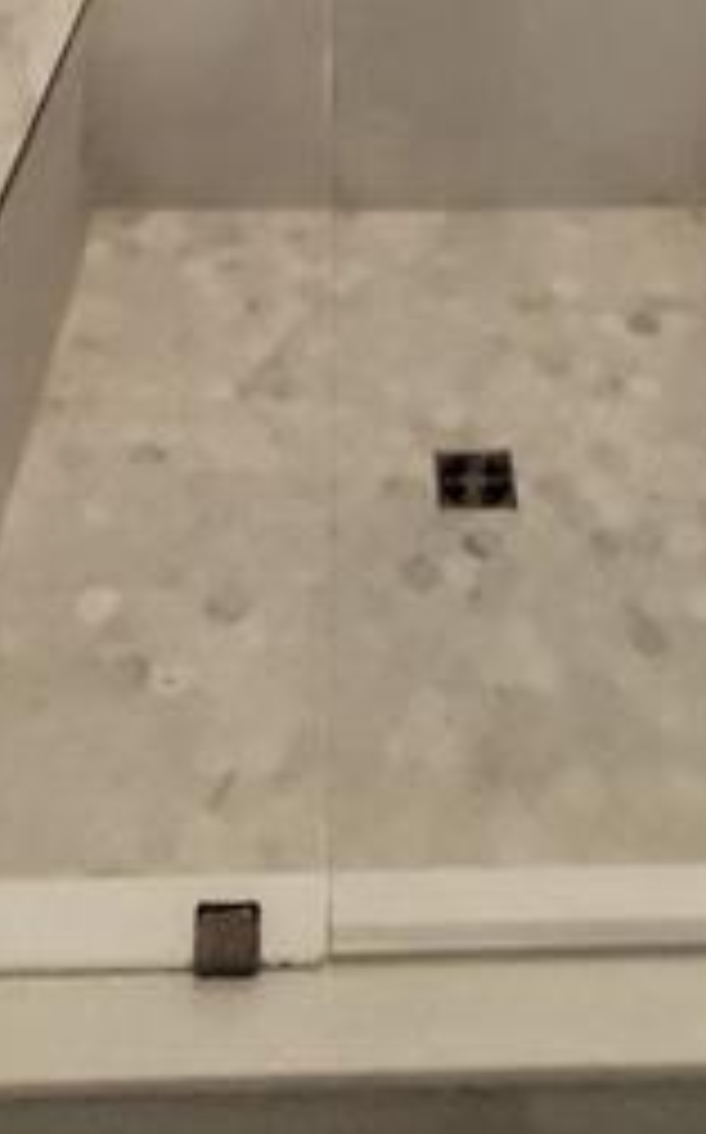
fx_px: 1296
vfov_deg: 28.8
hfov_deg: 30.4
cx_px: 409
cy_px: -580
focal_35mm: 42
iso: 500
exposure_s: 1/60
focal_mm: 1.8
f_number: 2.2
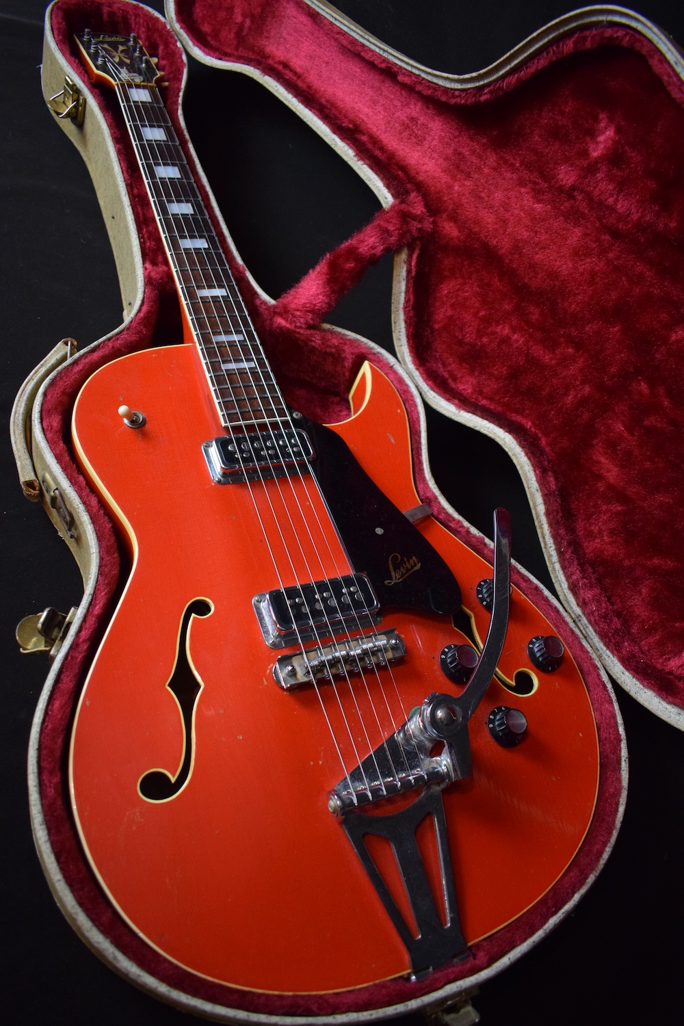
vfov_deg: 67.4
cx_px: 342
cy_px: 513
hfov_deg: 47.9
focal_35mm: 27
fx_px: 769
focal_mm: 18
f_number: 3.5
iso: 2000
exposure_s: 1/60
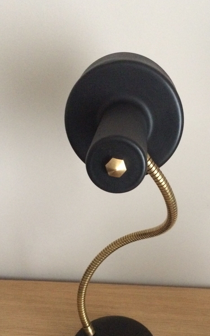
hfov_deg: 30.4
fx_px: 385
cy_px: 200
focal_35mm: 42
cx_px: 134
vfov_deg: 47.0
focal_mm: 4.15
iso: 500
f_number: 2.2
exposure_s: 1/17
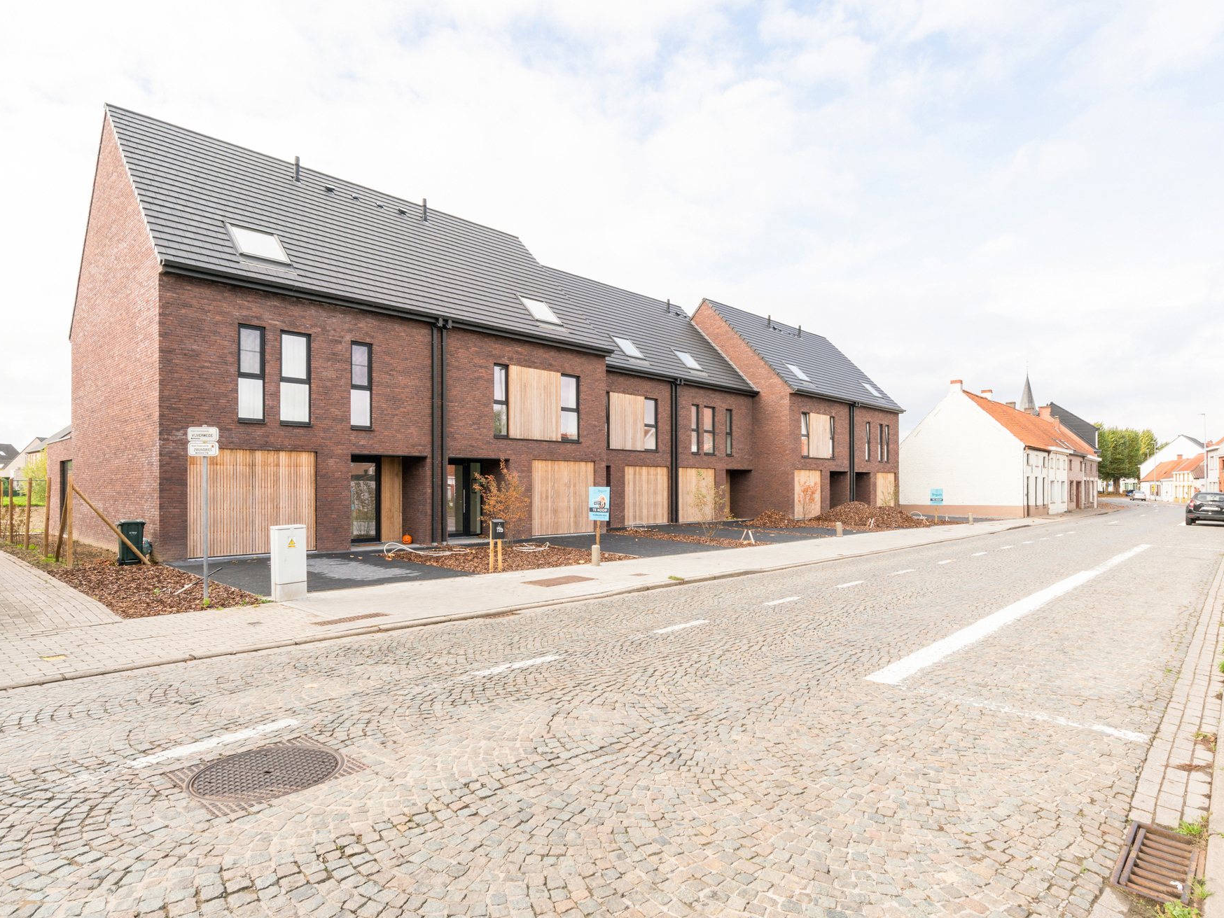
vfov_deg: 68.7
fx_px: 672
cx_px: 636
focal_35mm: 19
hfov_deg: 84.6
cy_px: 459
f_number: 11
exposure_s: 1/100
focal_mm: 16
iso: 250
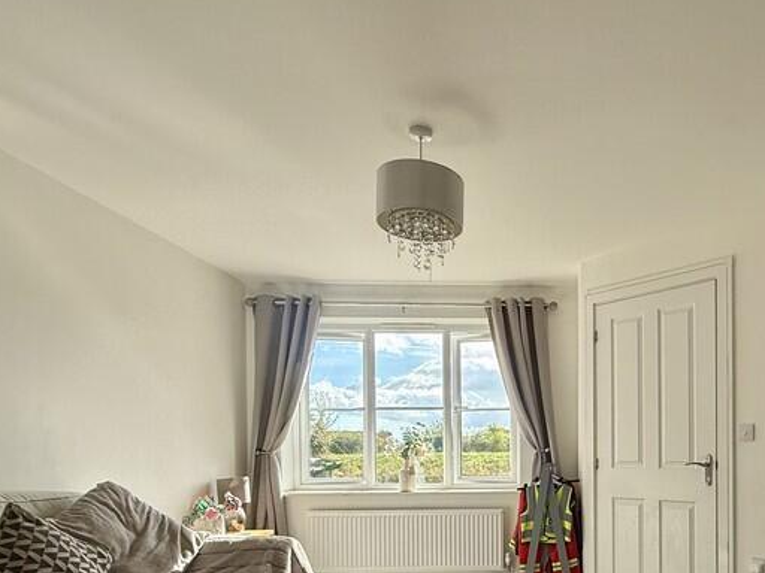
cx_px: 587
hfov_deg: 59.5
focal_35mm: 28
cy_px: 458
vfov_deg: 47.1
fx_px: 619
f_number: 2.2
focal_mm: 2.22
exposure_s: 1/344
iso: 64
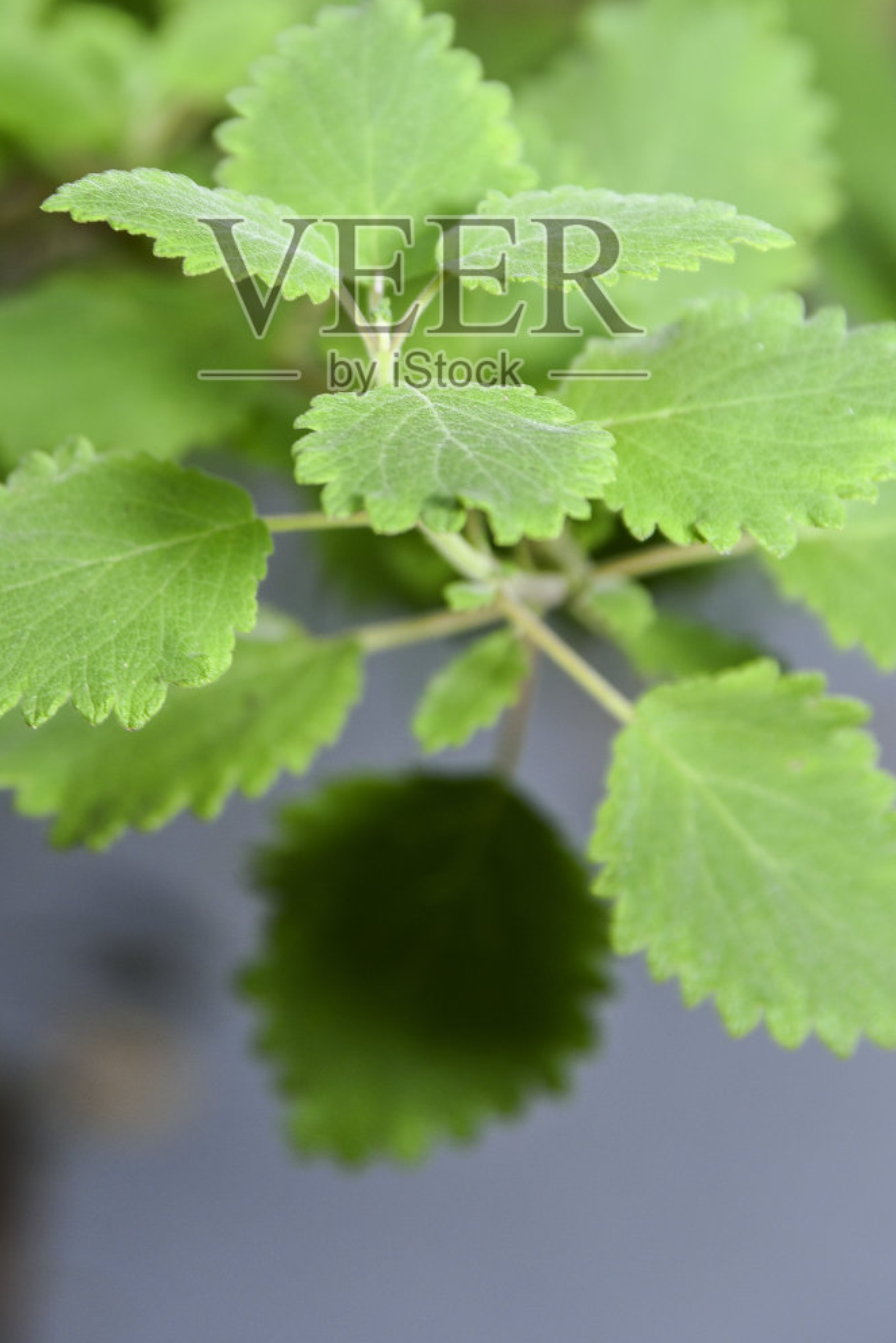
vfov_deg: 14.9
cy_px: 308
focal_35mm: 137
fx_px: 5109
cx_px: 423
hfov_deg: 10.0
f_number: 4
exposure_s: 1/80
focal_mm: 85
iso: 500
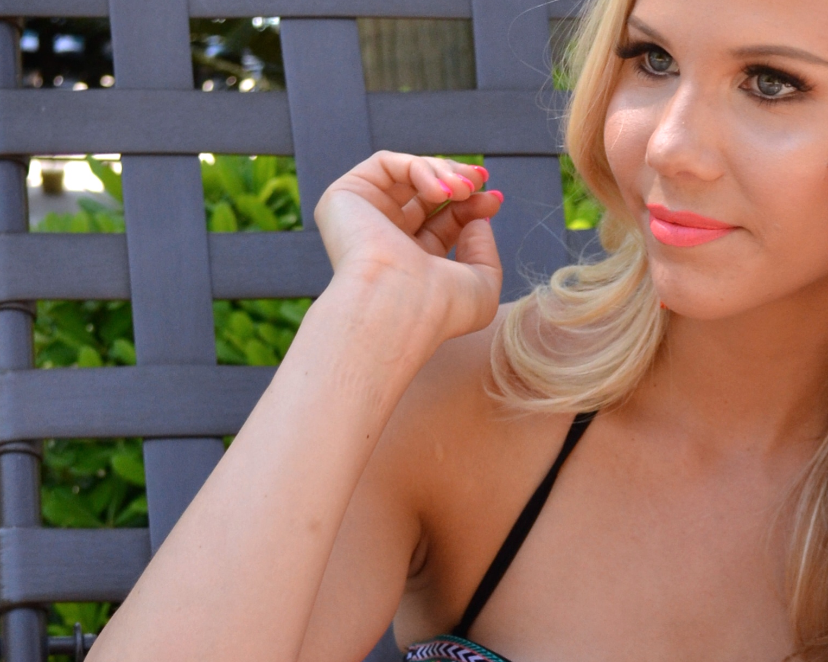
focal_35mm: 119
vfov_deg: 12.8
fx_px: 2916
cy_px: 631
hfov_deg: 16.1
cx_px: 540
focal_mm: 28
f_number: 5.6
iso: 400
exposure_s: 1/400
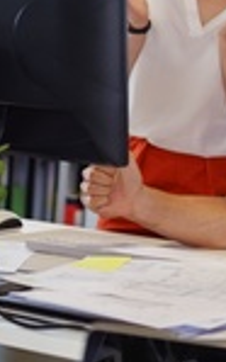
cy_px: 72
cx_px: 296
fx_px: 1578
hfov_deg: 8.1
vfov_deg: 13.0
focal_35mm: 160
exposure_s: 1/160
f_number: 2.5
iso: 100
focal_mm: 55
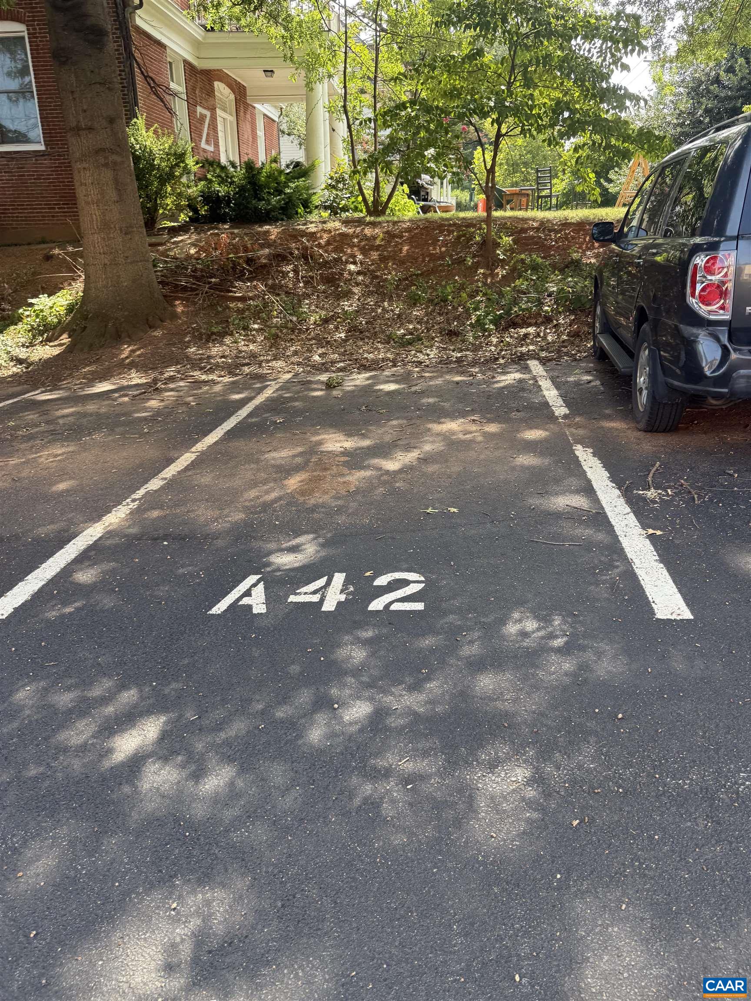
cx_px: 376
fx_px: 694
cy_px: 500
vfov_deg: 71.6
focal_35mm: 24
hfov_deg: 56.8
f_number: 1.78
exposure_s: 1/294
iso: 80
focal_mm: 6.76
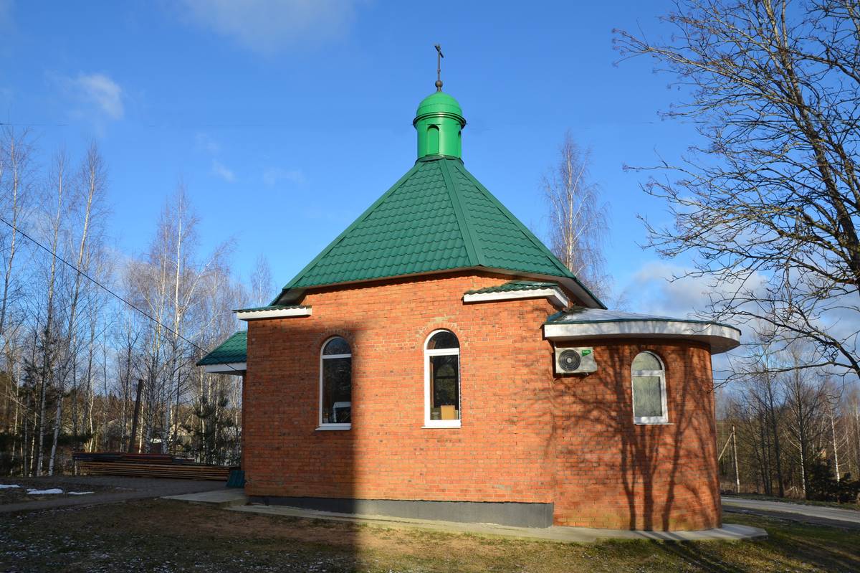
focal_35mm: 27
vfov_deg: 47.9
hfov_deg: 67.4
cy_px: 286
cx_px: 430
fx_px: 645
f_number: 8
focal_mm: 18
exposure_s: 1/250
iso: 100
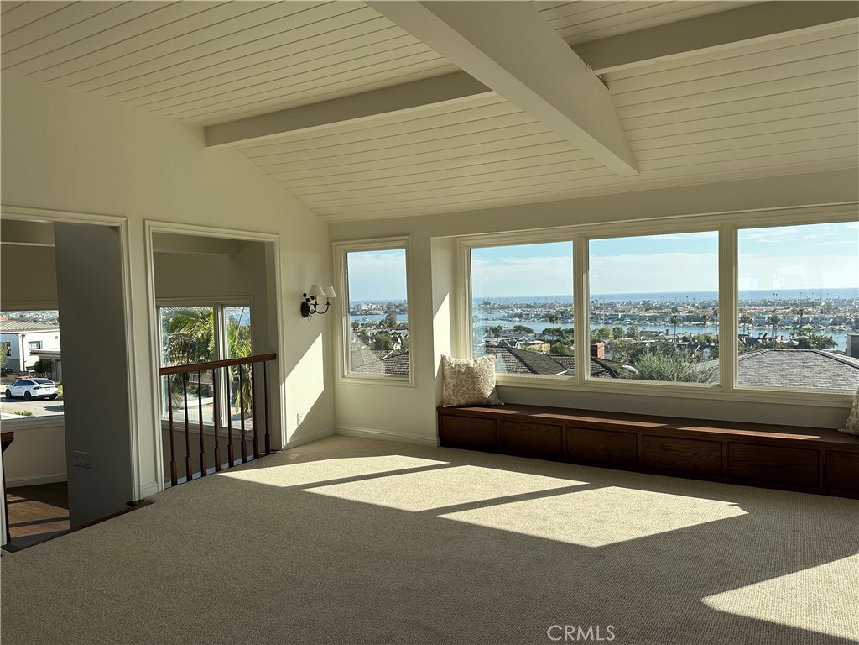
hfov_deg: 71.6
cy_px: 322
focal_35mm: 24
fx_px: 596
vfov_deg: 56.8
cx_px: 430
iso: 80
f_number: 1.78
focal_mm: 6.86
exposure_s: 1/1812
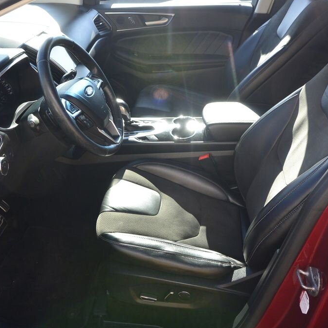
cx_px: 159
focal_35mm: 35
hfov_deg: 47.2
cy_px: 162
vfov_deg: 47.2
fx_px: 375
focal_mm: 10
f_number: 4
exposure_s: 1/250
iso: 160
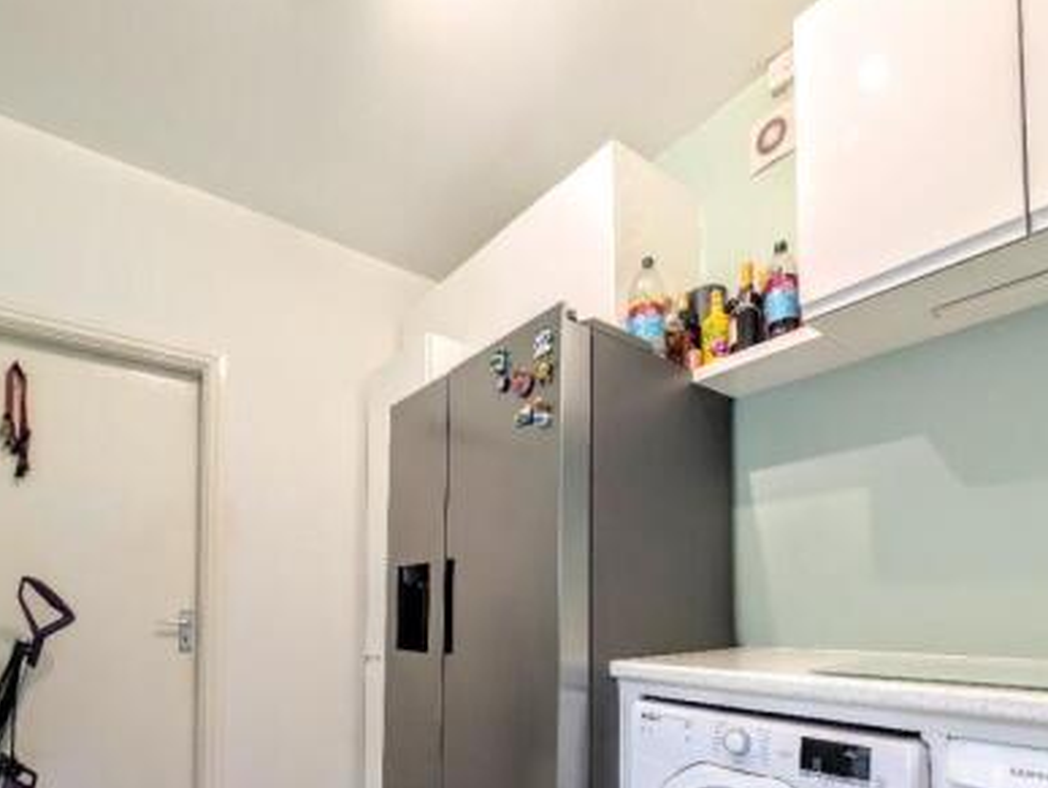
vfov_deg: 67.6
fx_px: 545
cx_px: 517
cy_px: 581
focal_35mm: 18
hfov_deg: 87.7
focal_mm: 2.02
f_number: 1.7
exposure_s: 1/16.7
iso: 87
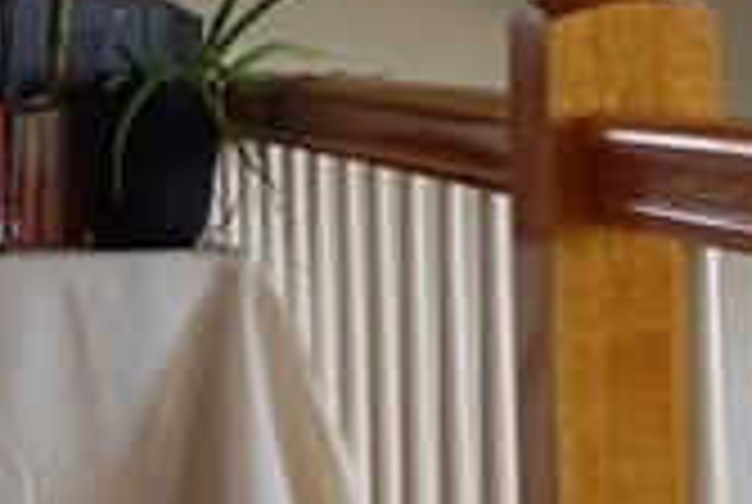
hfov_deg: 13.1
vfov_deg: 9.4
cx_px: -410
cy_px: 142
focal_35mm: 147
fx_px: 3076
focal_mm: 9.4
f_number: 1.8
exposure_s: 1/30
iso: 160
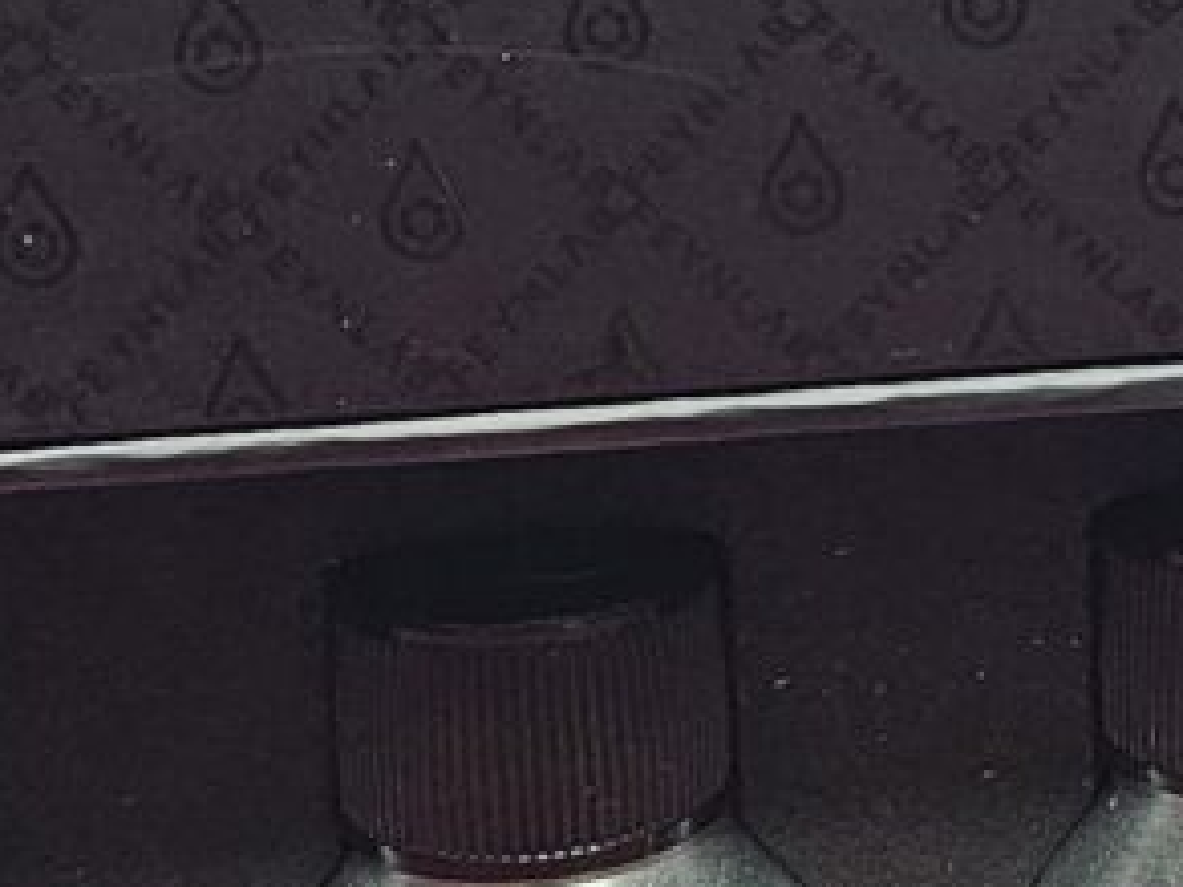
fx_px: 5160
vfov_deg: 9.8
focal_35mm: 151
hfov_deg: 12.5
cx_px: 1665
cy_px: 41
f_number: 1.7
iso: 320
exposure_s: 1/100
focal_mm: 6.3
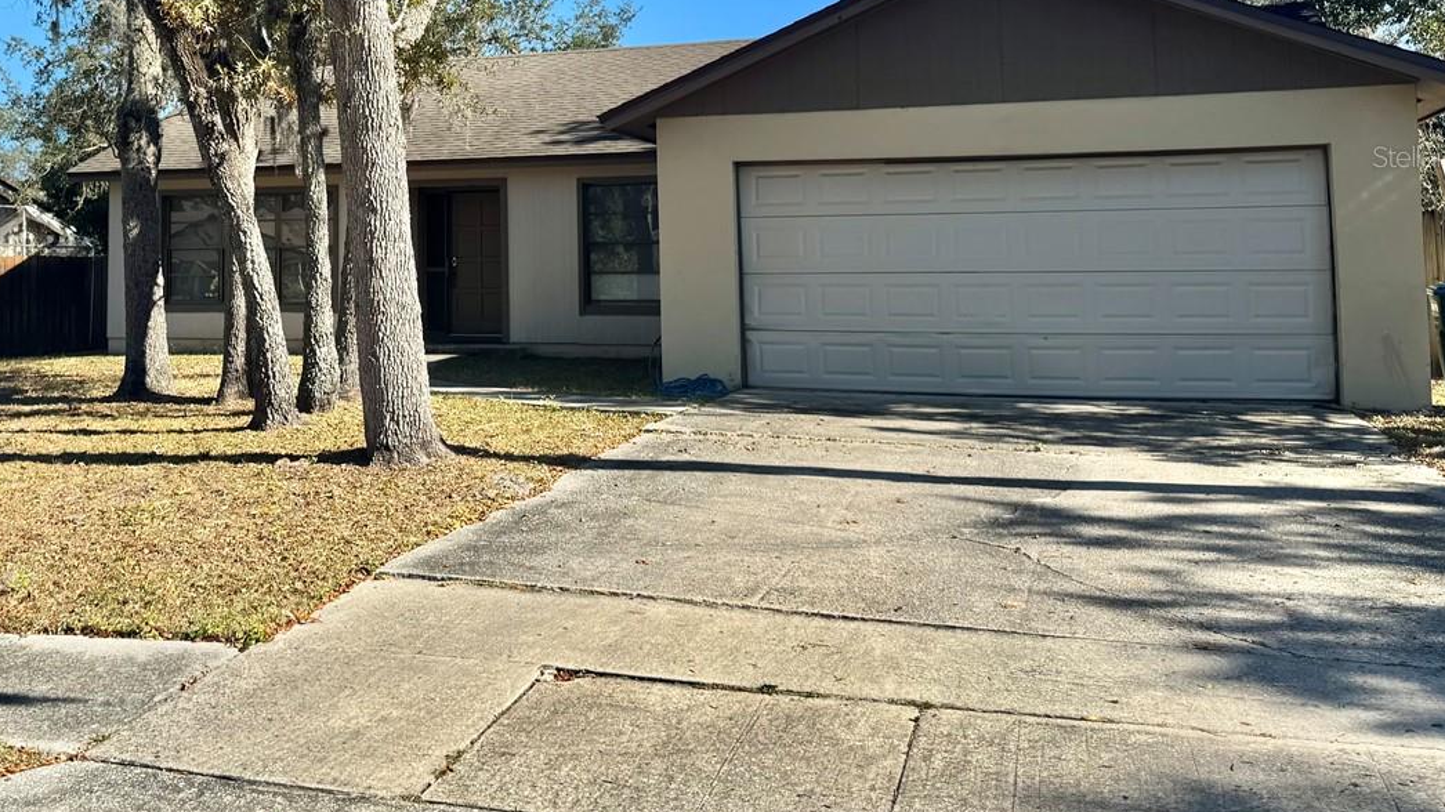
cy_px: 156
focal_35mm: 40
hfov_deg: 48.9
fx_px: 1532
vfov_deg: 29.0
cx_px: 398
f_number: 1.78
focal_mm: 6.76
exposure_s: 1/3597
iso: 80
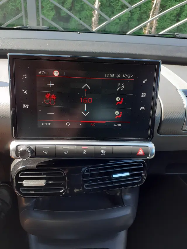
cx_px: 94
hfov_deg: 51.4
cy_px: 124
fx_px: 194
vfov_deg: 65.3
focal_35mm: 27
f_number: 1.9
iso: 64
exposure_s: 1/100
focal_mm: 3.6
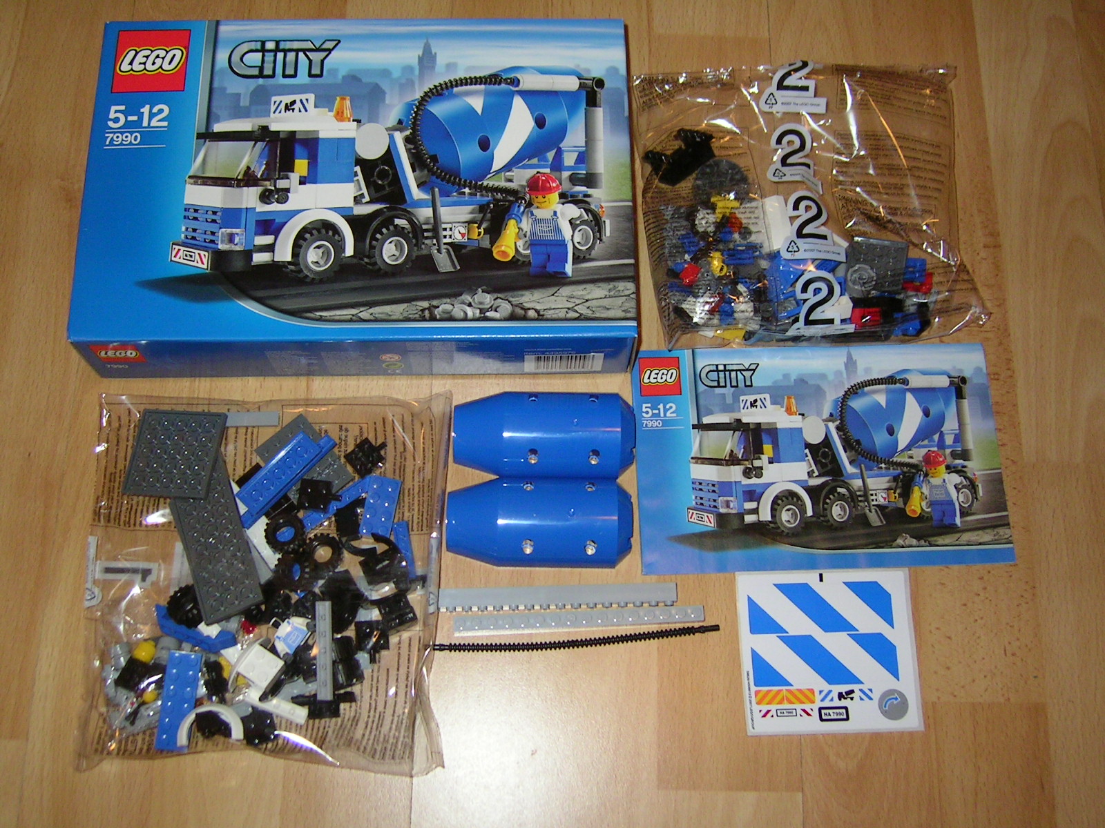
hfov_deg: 51.4
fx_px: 1149
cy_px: 414
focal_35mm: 36
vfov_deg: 39.7
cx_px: 552
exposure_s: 1/30
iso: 100
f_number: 2.8
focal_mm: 5.6
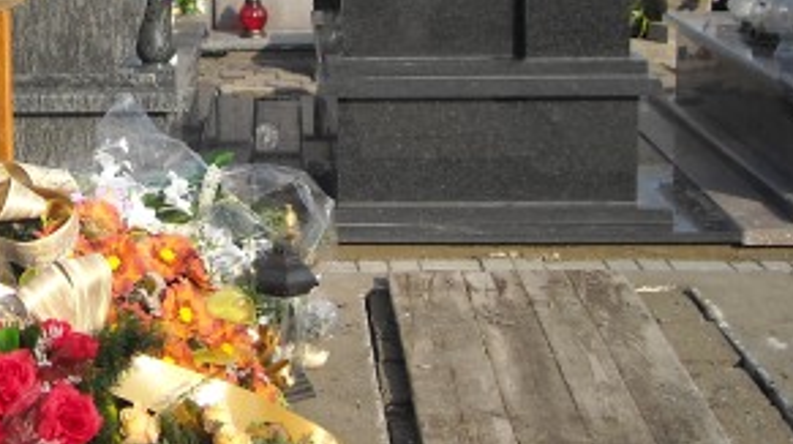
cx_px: -19
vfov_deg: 14.2
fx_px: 1765
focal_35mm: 84
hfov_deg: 24.1
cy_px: 57
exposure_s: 1/218
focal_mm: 5.7
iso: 64
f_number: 5.6
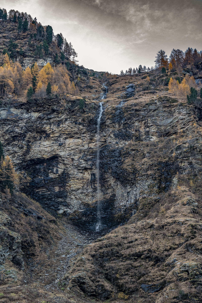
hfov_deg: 19.5
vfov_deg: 28.8
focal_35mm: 70
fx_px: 589
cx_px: 101
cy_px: 152
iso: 320
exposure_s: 1/80
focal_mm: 70
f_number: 8
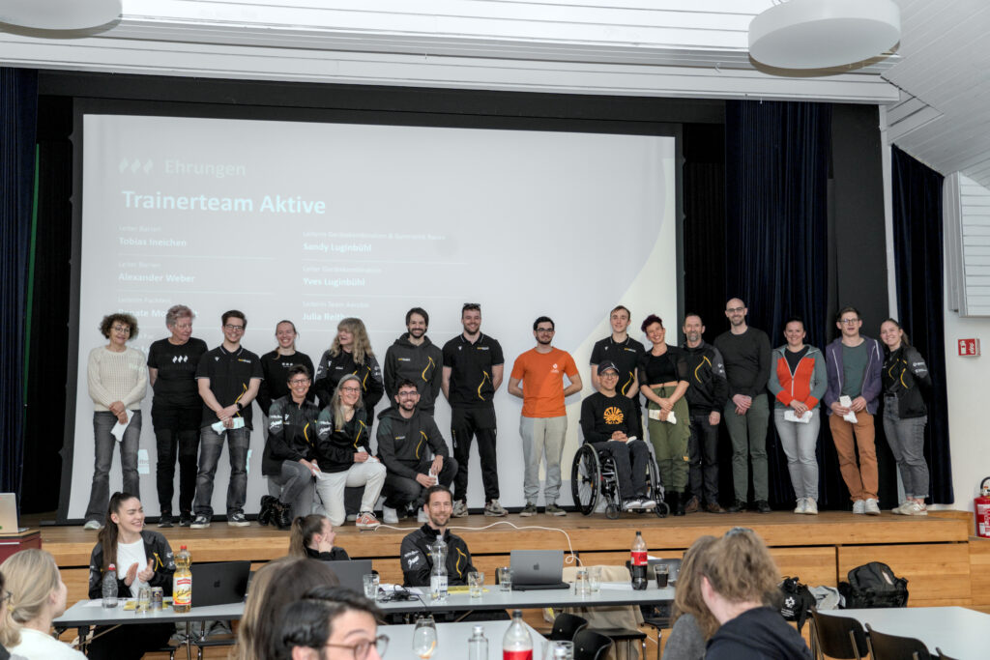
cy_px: 330
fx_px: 1100
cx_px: 495
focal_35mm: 40
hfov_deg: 48.5
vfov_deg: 33.4
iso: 1000
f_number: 4
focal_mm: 40
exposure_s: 1/80
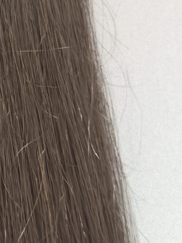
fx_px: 820
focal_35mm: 117
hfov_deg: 12.0
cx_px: -109
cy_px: 37
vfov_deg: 16.7
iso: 1000
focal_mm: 6.76
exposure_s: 1/30
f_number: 1.78
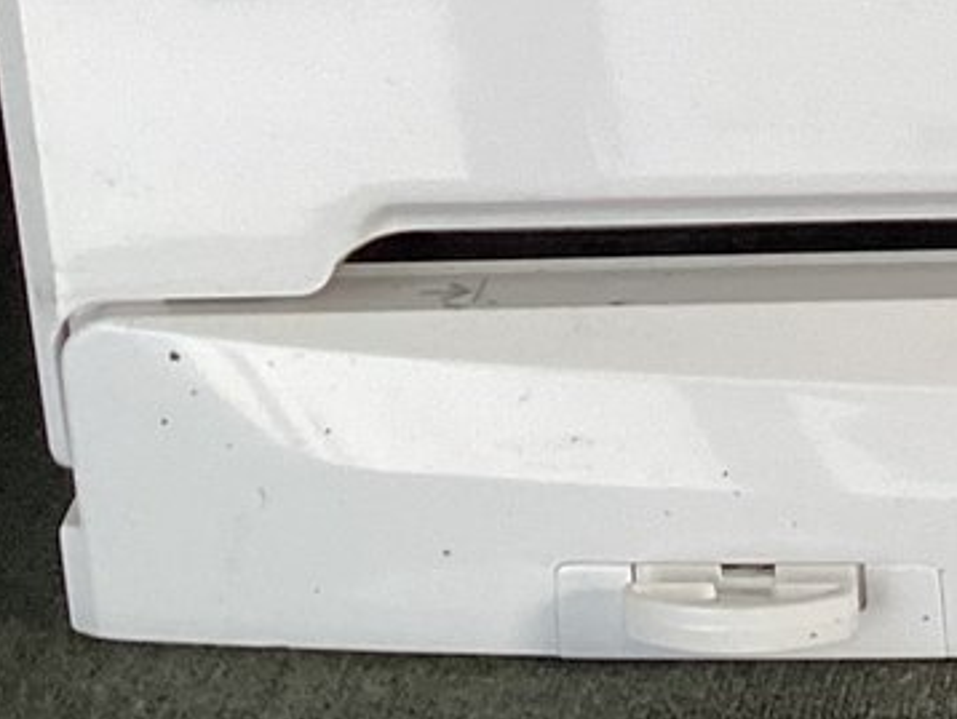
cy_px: -49
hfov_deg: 14.0
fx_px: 3624
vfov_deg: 11.2
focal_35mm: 131
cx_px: 1493
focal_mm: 3.3
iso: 100
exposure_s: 1/120
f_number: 2.4
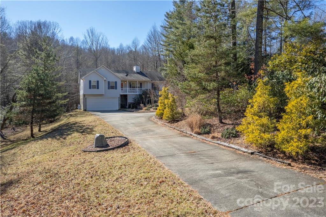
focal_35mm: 22
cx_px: 163
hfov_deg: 78.6
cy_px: 108
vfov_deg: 57.1
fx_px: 199
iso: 100
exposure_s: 1/1000
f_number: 2.8
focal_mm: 8.38
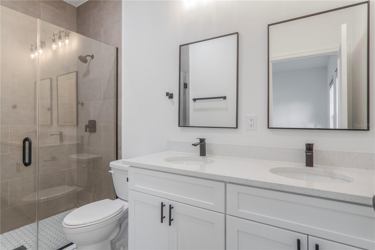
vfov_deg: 67.4
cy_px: 125
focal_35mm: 18
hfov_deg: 90.0
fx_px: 187
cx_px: 188
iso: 100
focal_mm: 12
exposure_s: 1/50
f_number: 2.2
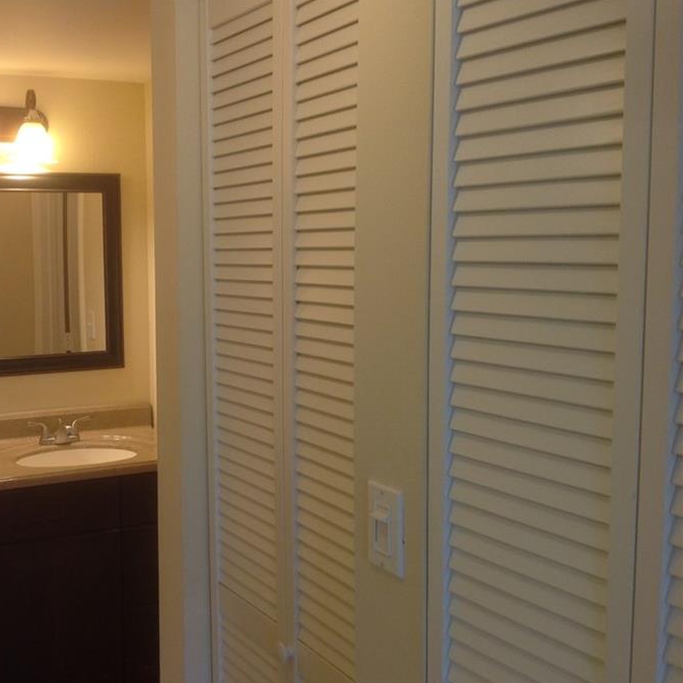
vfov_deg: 36.1
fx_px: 1049
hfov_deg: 35.2
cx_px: 164
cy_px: 353
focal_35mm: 47
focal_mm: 4.28
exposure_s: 1/40
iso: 64
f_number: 2.4
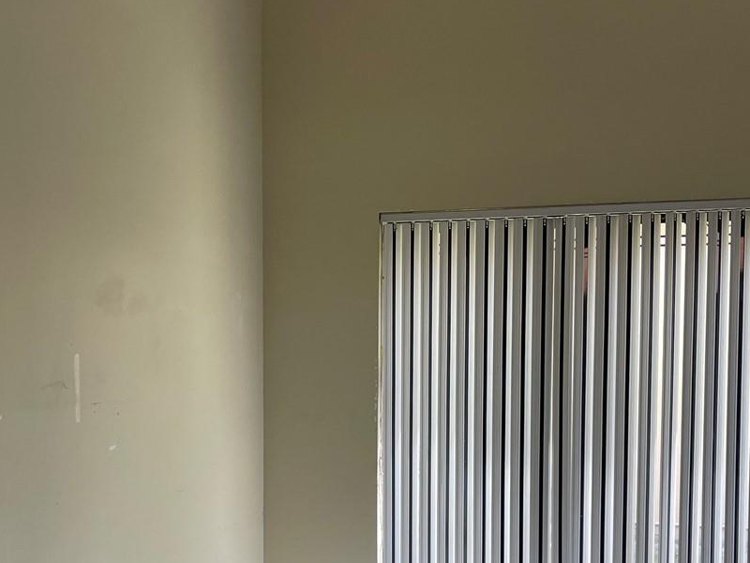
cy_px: 394
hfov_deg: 38.0
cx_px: 286
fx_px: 1083
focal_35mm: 50
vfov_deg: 28.8
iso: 64
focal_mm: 5.1
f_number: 1.6
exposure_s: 1/120
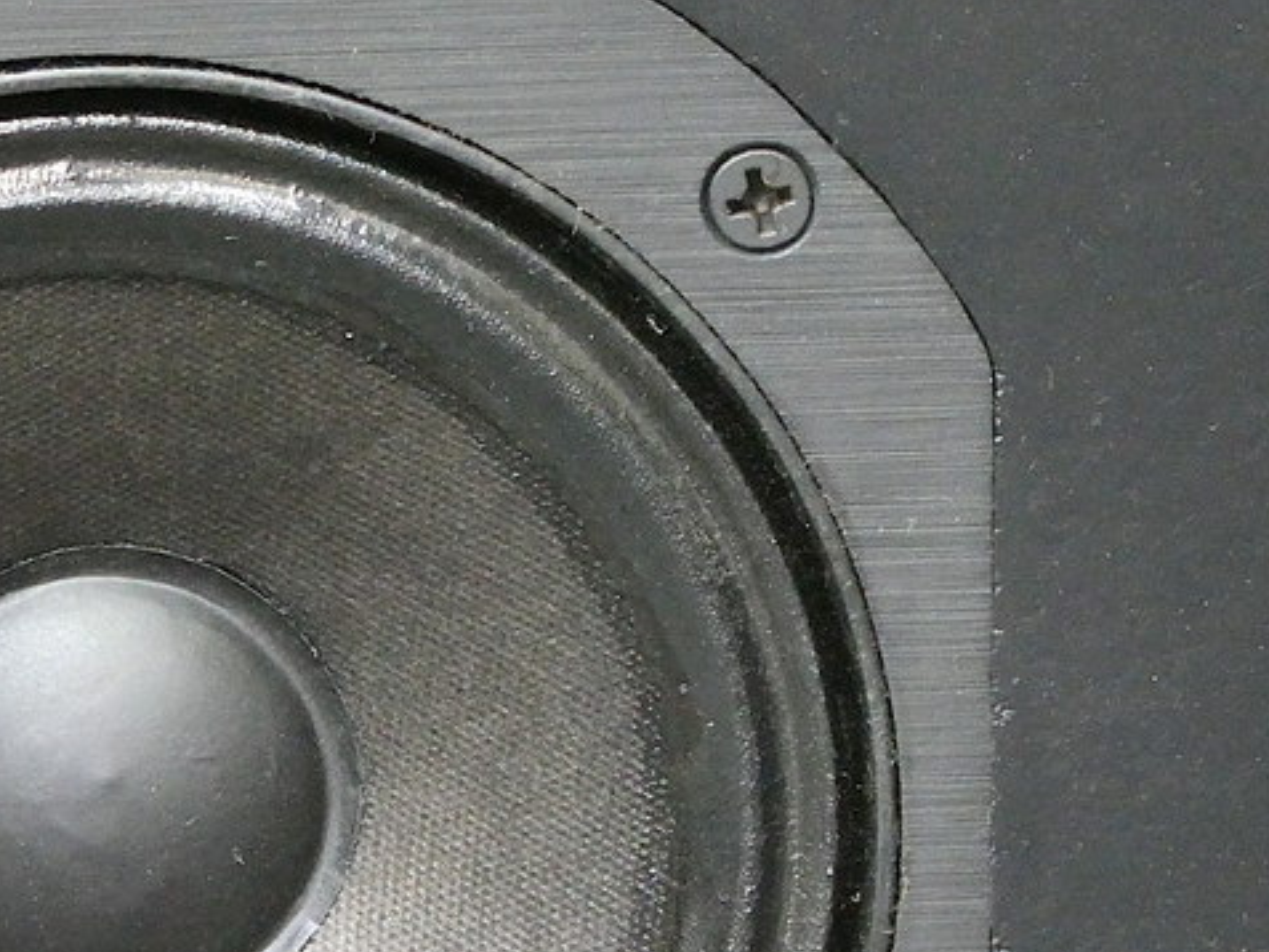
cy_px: 886
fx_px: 13641
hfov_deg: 5.3
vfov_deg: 4.0
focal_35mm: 372
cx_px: 80
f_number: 5.6
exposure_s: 1/6
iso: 1600
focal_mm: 33.2
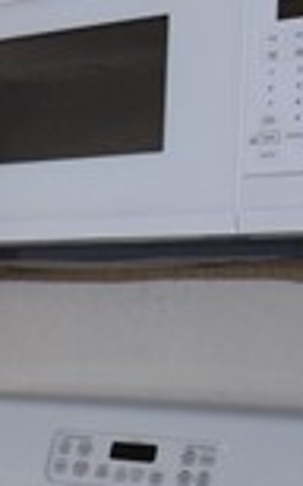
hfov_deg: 9.7
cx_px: -562
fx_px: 1430
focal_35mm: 108
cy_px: 442
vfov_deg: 18.9
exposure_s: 1/100
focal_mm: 10
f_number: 5
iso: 800
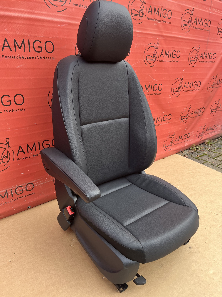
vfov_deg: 67.3
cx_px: 111
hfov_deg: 53.1
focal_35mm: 26
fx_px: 222
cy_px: 148
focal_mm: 5.1
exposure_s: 1/122
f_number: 1.6
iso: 50
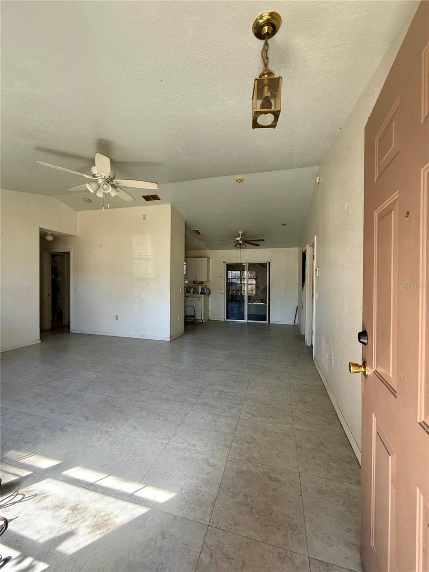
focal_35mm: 14
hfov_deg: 85.7
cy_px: 286
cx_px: 214
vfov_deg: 102.1
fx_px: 231
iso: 100
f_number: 2.2
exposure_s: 1/99
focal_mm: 2.22
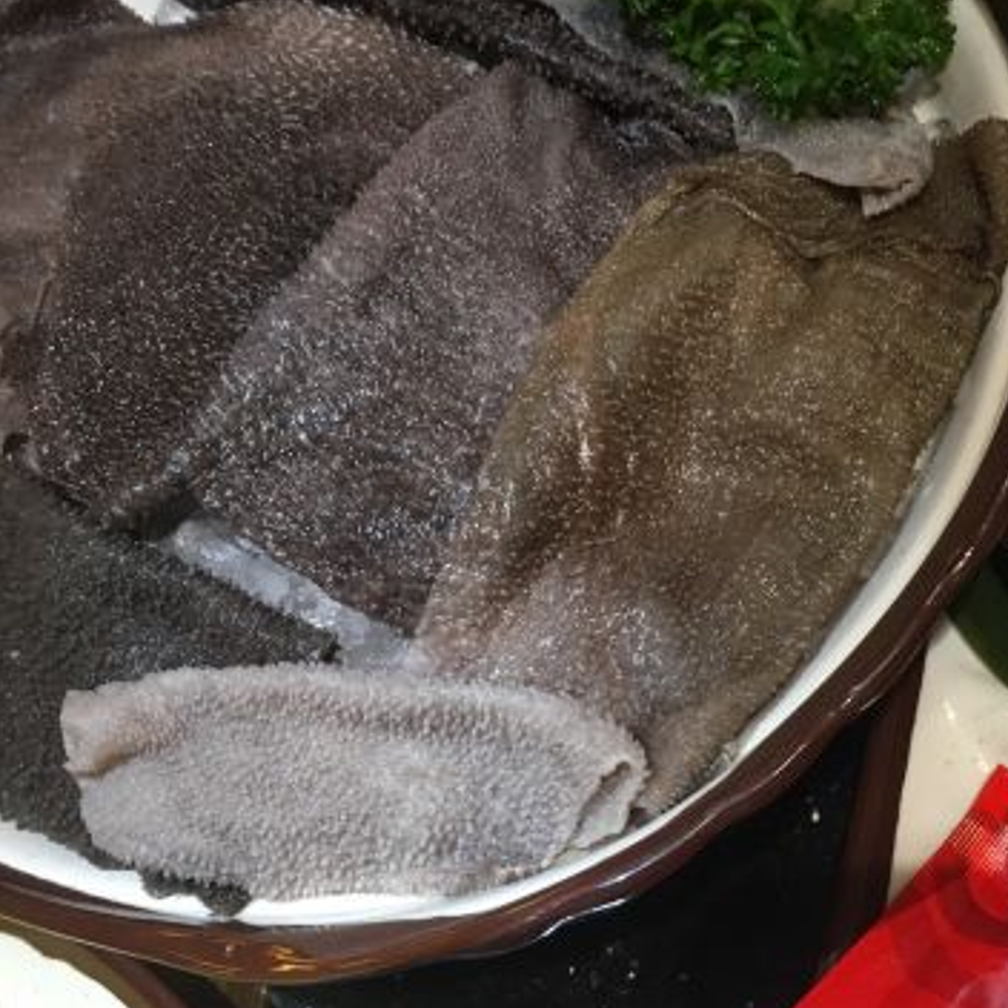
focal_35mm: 51
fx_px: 1680
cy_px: 508
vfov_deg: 33.4
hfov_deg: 32.7
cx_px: 770
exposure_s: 1/33
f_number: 2.2
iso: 125
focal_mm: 4.15
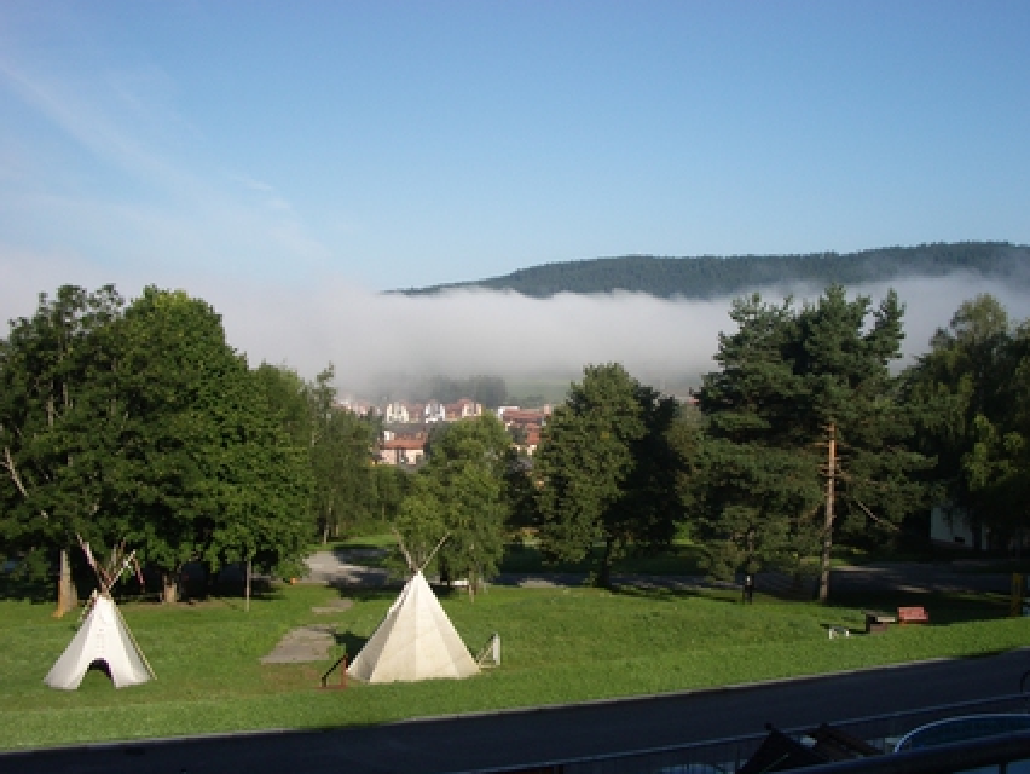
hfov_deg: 50.1
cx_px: 500
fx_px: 1102
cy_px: 382
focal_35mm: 37
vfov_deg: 38.7
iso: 80
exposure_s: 1/500
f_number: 4.3
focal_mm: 5.8
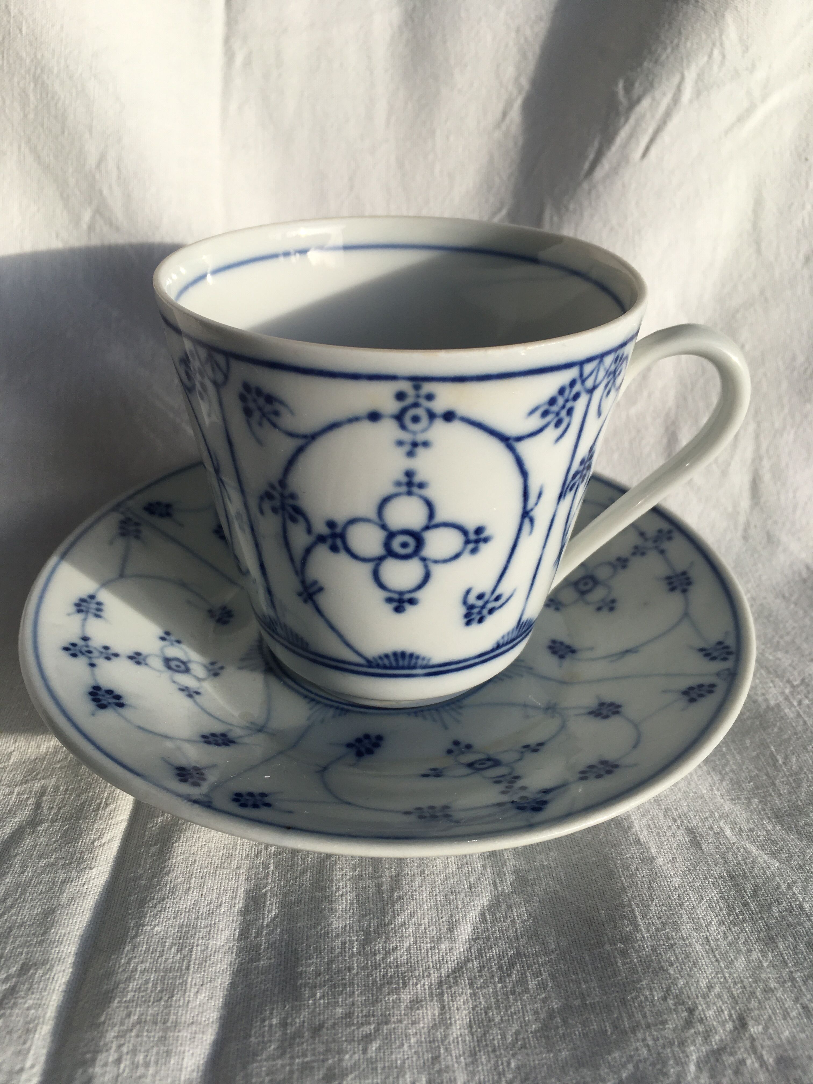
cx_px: 406
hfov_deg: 48.2
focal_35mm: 29
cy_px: 542
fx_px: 908
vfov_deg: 61.7
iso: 25
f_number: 2.2
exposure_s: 1/481
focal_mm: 4.15
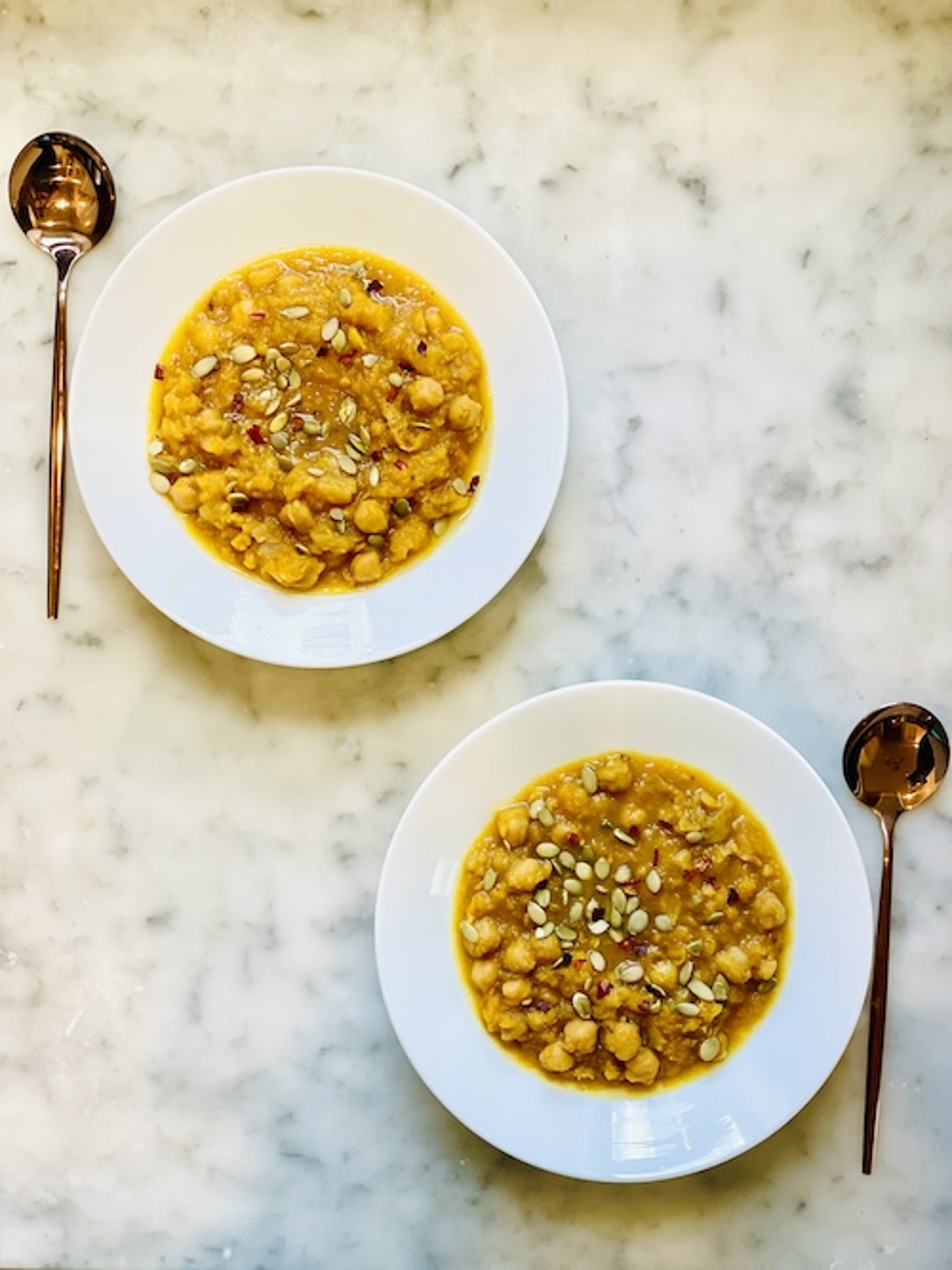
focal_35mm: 52
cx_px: 476
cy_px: 635
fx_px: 1907
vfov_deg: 36.8
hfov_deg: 28.0
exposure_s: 1/120
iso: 64
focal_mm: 6
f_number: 2
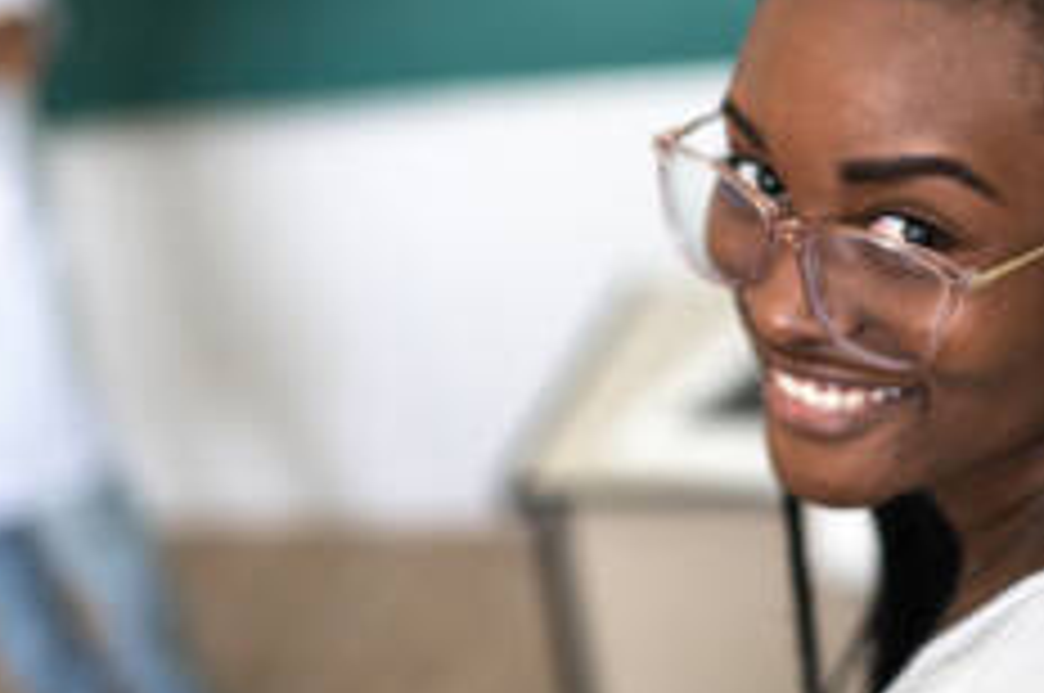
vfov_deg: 19.9
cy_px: 270
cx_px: 544
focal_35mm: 68
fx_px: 1969
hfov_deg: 29.7
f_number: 1.4
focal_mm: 35
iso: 320
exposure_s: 1/320
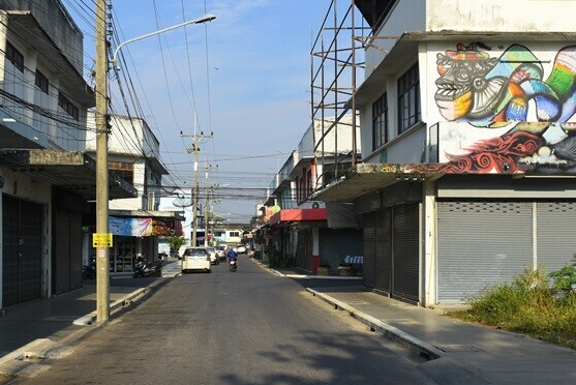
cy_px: 222
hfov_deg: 40.3
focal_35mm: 49
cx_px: 262
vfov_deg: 27.5
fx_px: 784
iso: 125
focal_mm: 26
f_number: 7.1
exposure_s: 1/400
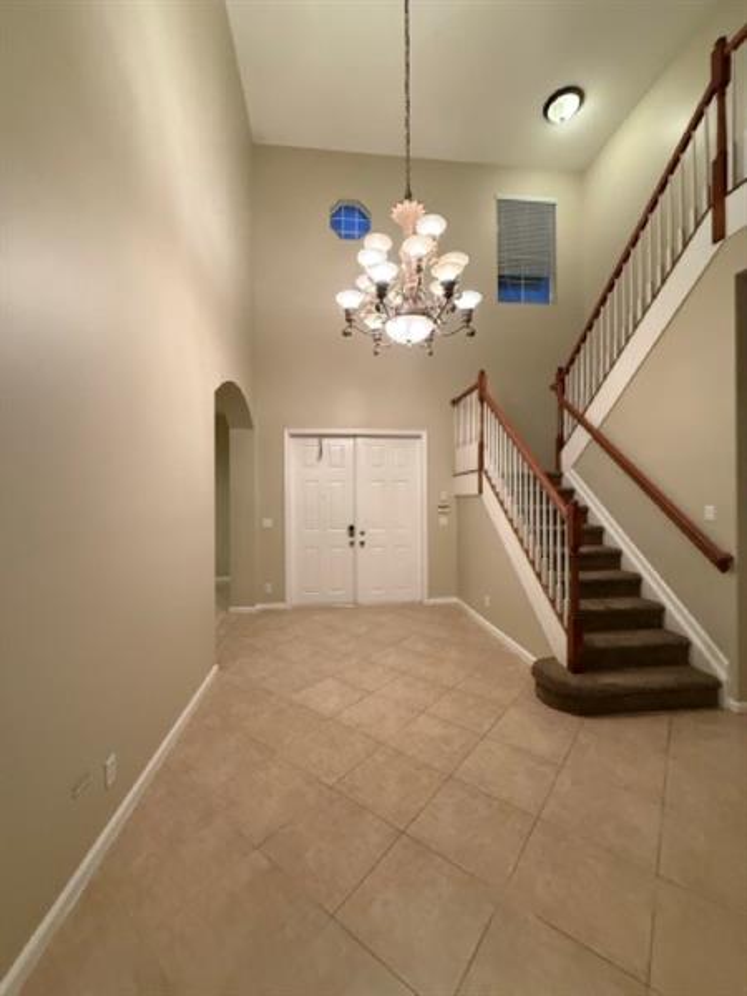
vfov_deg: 102.1
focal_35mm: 14
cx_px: 374
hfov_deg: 85.7
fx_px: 403
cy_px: 498
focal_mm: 2.22
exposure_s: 1/60
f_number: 2.2
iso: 500
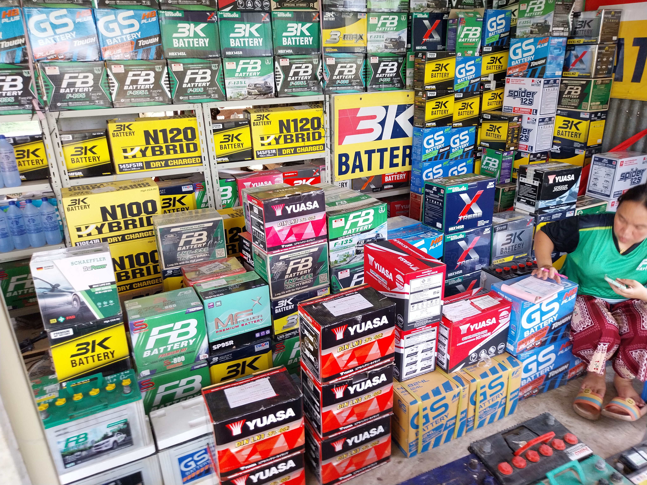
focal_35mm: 26
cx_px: 324
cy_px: 242
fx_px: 486
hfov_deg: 67.3
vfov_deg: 53.1
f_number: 1.8
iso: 50
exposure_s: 1/50
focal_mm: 4
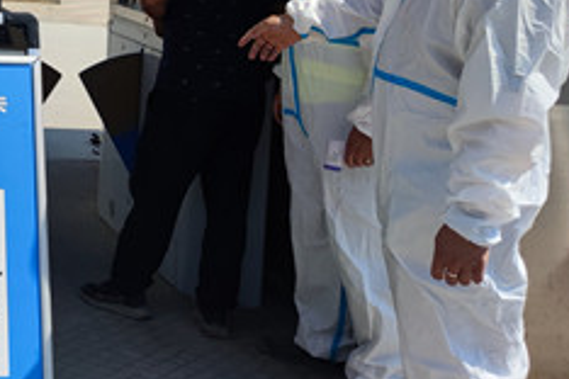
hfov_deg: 27.1
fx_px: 1011
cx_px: -143
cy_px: -80
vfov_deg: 19.9
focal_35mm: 64
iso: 50
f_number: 1.69
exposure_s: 1/3567
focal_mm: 6.72
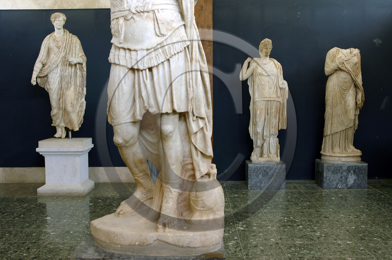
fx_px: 408
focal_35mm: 38
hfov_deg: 51.3
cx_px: 196
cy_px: 130
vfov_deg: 35.4
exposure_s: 1/20
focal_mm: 25
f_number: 4.5
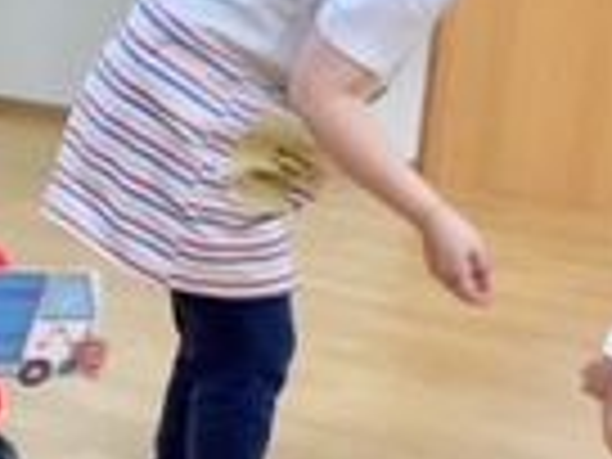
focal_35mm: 95
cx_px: -148
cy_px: 320
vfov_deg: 15.5
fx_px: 1680
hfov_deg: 19.3
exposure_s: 1/40
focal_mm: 3.3
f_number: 2.4
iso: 25
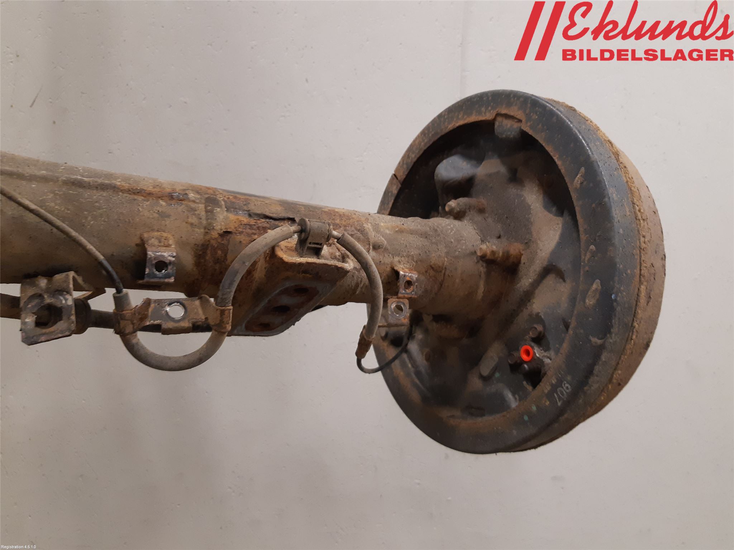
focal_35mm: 26
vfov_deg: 53.1
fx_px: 551
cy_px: 275
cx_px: 367
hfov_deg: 67.3
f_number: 1.7
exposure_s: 1/50
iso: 200
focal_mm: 3.93
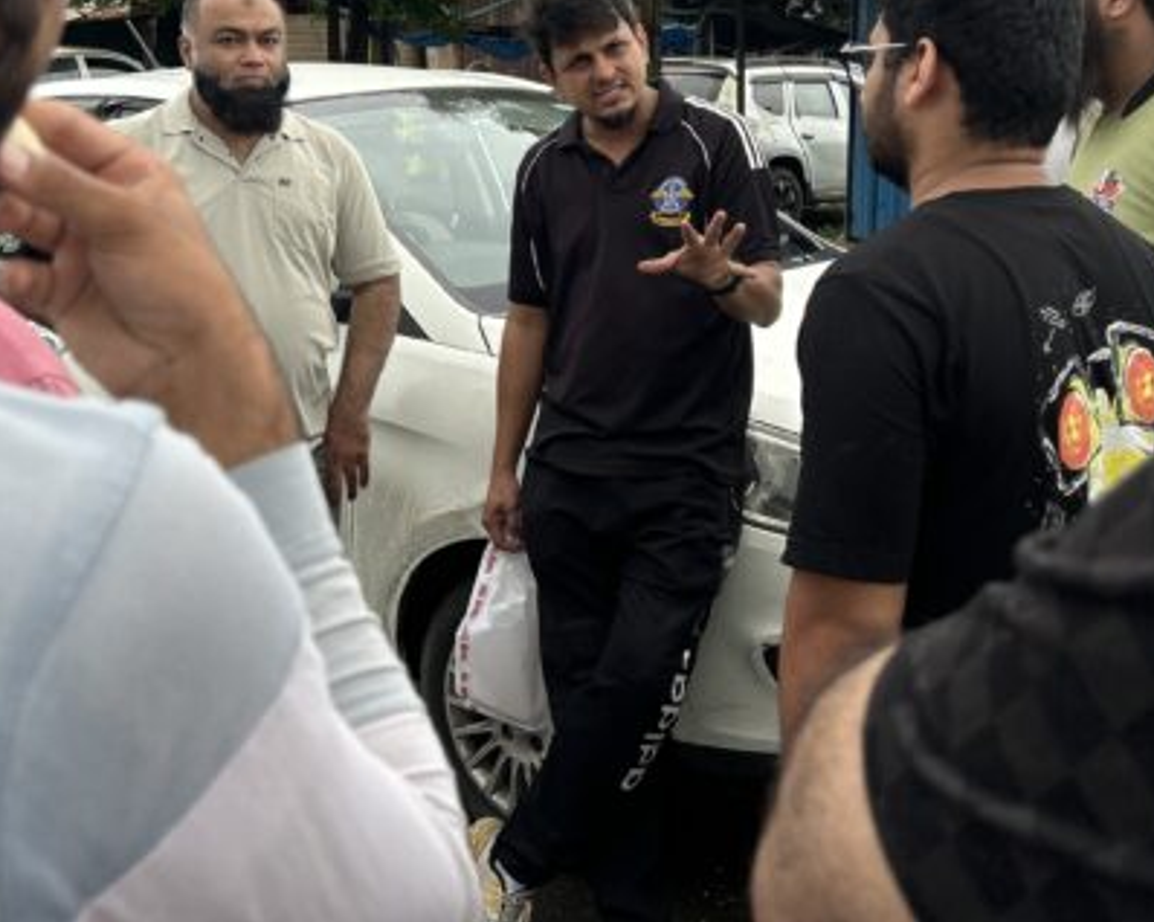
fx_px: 1673
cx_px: 589
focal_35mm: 49
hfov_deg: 38.1
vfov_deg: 30.1
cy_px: 183
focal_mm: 5.7
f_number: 1.5
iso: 50
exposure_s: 1/1079
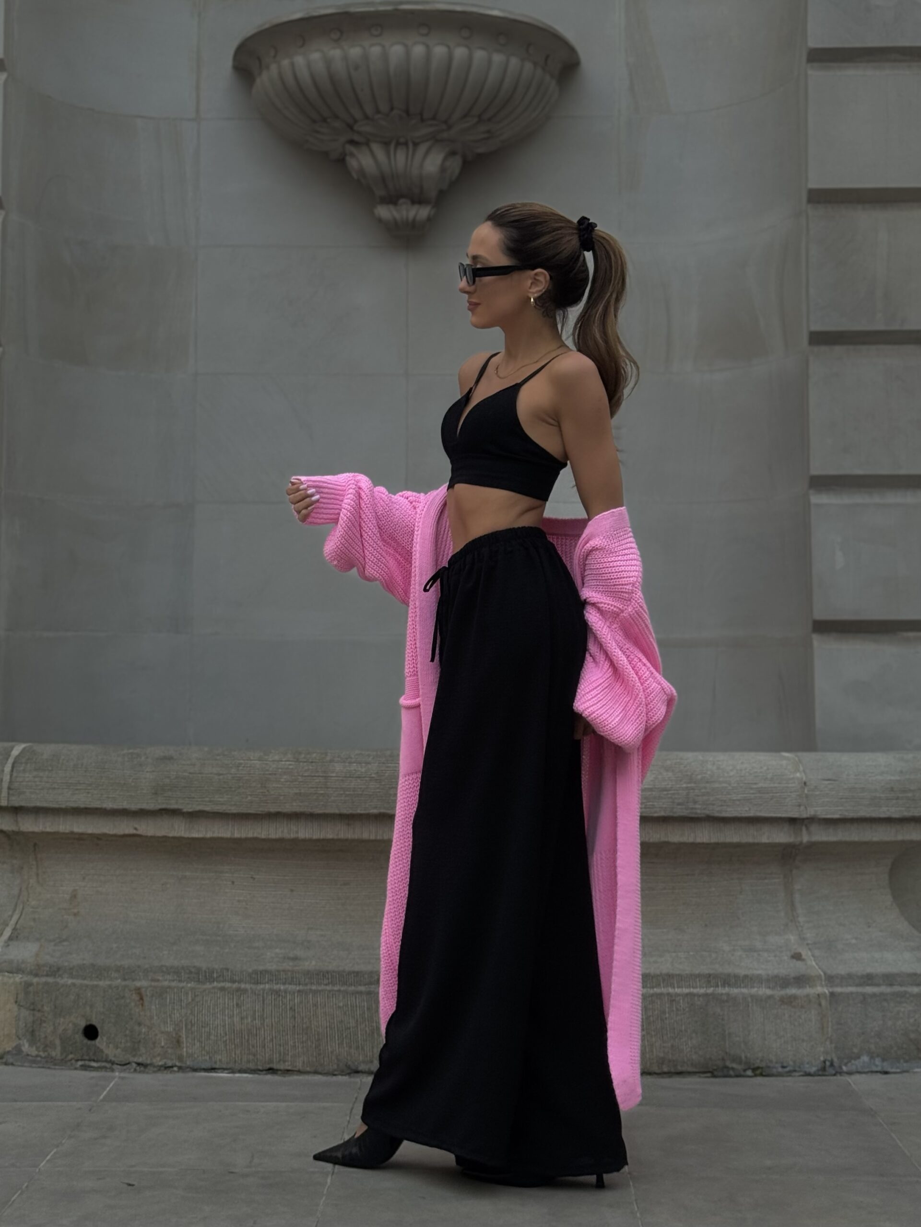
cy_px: 614
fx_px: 1703
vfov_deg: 39.7
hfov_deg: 30.3
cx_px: 460
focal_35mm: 48
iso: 64
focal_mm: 6.76
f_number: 1.78
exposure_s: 1/156
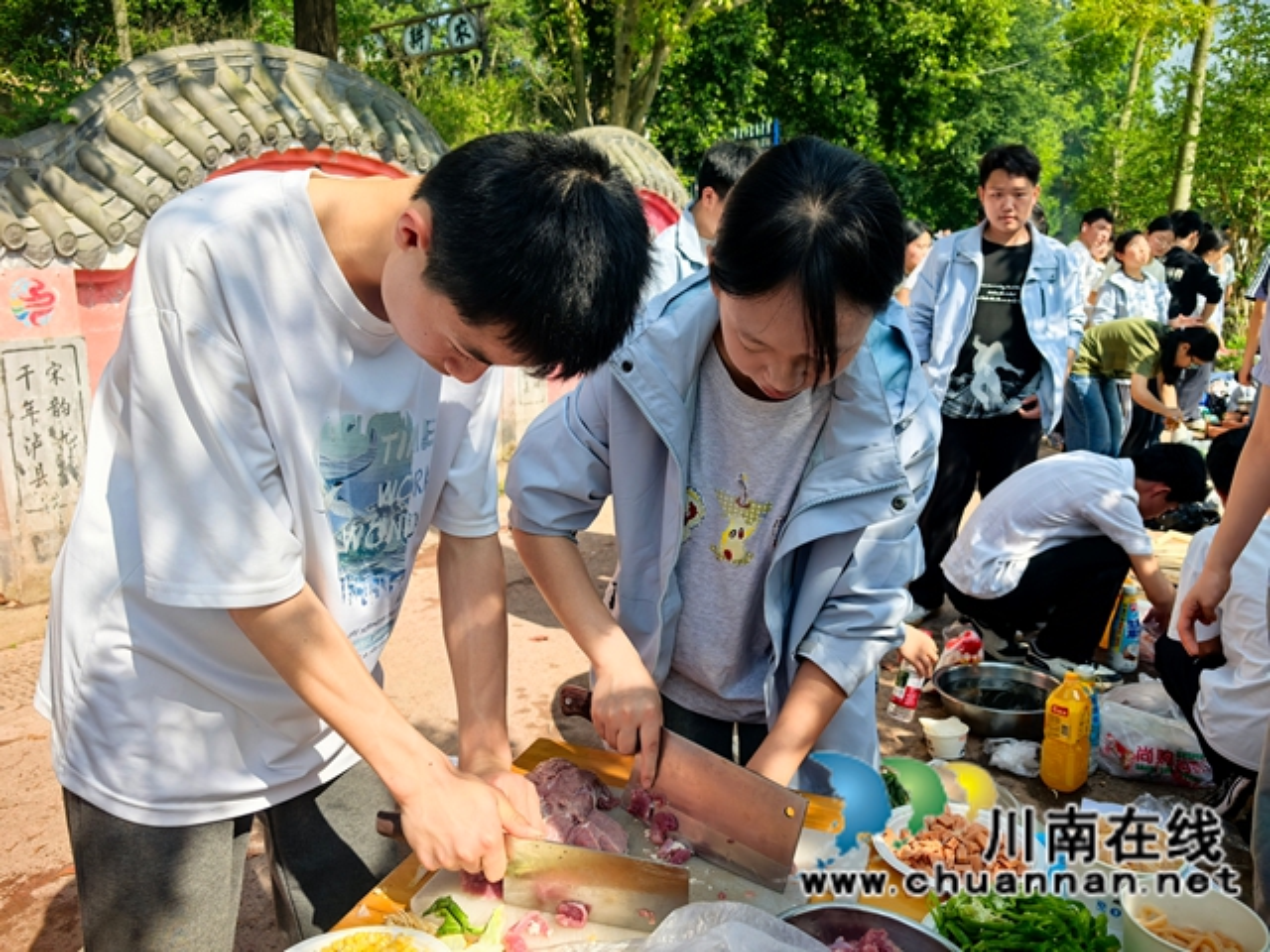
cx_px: 635
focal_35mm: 27
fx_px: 991
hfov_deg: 65.3
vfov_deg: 51.4
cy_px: 476
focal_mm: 6.98
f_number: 2
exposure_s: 1/3484
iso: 160
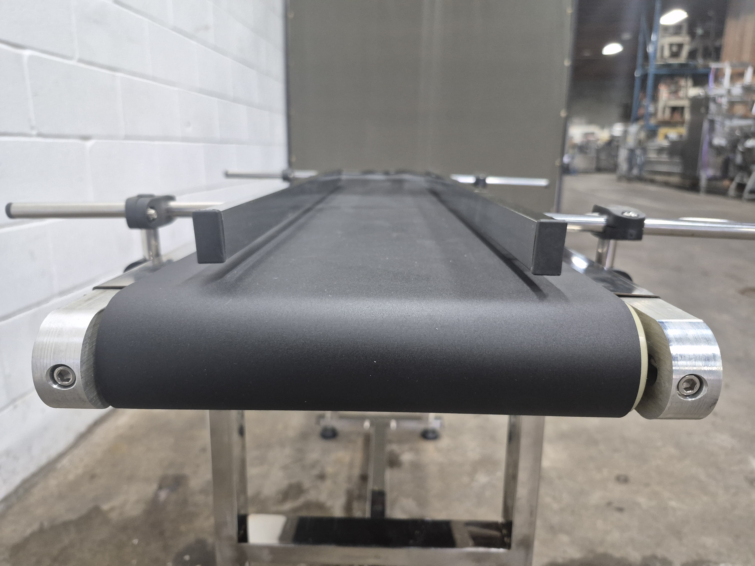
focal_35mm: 23
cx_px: 378
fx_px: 502
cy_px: 283
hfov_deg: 73.9
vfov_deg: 58.9
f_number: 1.8
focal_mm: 5.4
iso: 640
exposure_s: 1/120
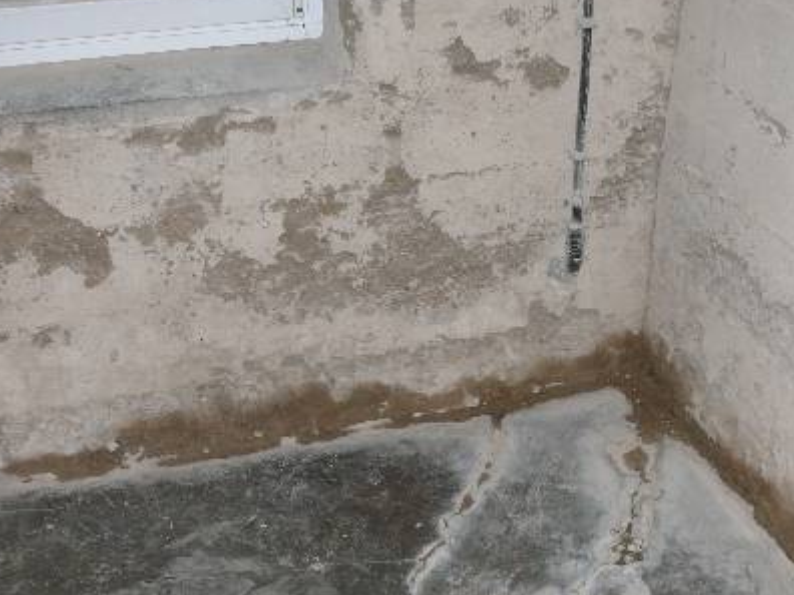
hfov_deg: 35.9
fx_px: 1216
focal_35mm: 53
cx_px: 505
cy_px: 423
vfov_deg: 27.3
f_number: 2.8
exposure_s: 1/30
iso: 100
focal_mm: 7.4
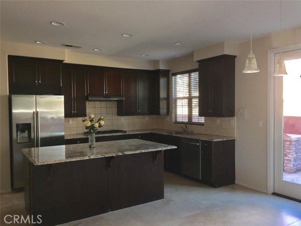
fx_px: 252
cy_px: 113
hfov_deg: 61.7
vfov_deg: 48.2
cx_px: 150
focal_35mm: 29
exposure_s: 1/30
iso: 32
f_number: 2.2
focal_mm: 4.15
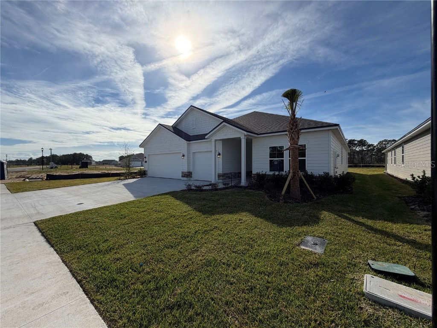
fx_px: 177
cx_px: 218
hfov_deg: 102.1
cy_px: 164
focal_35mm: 14
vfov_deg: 85.7
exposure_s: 1/2165
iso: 25
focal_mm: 2.22
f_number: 2.2
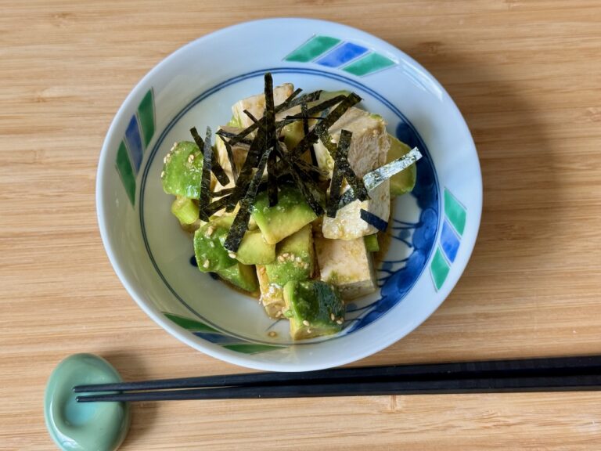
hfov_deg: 39.7
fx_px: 833
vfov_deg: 30.3
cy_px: 226
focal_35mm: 48
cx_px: 300
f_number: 1.78
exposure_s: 1/60
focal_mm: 6.76
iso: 125
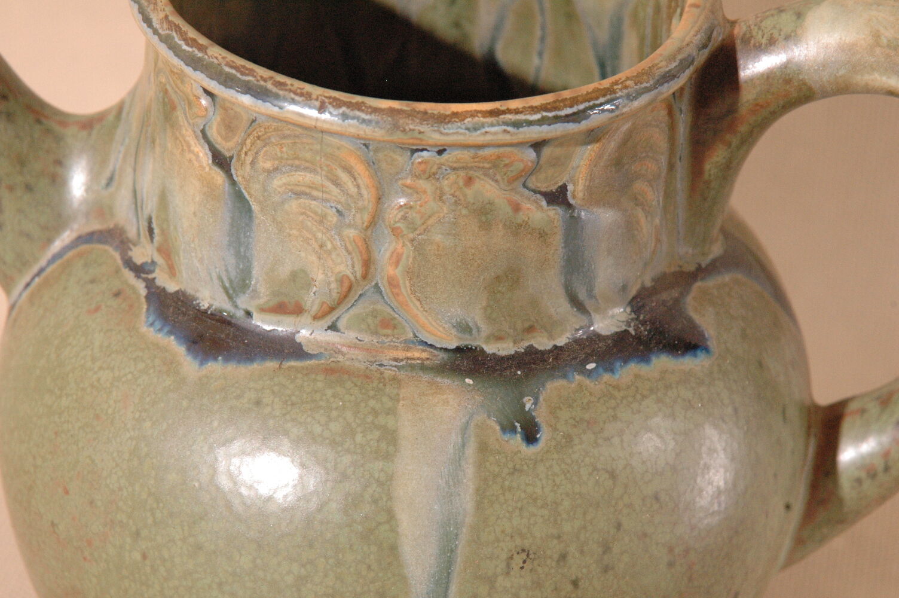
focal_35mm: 180
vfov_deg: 7.6
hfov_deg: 11.4
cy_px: 299
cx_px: 450
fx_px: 4491
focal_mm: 120
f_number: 11
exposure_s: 1/125
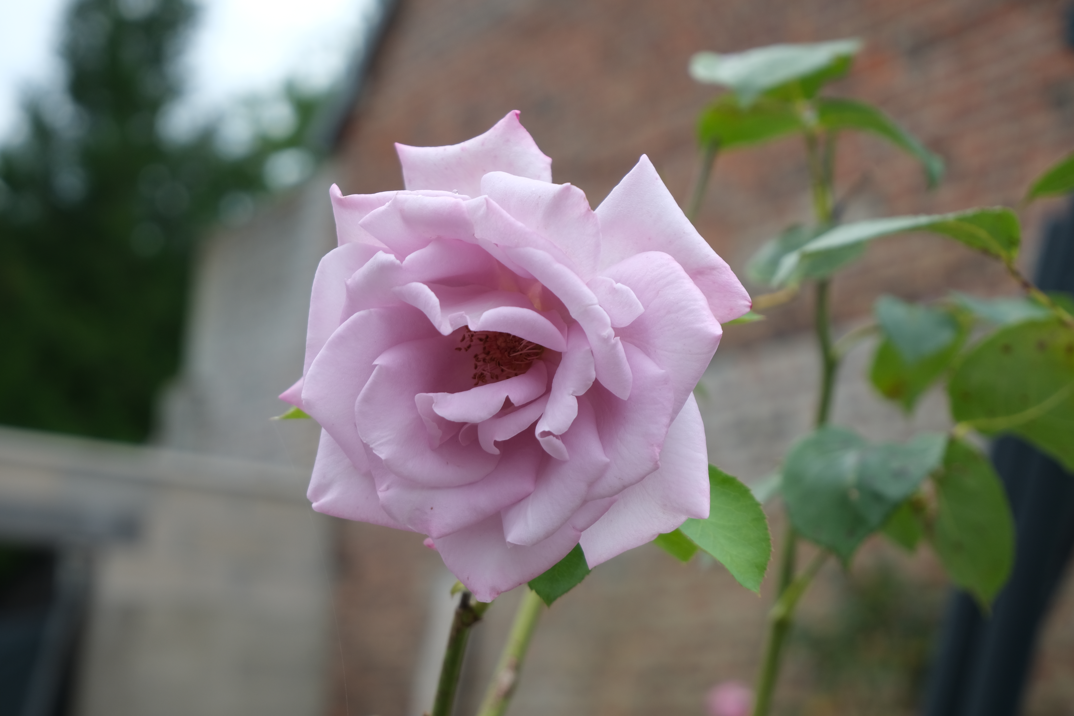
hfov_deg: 29.7
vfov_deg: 20.0
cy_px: 358
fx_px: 2029
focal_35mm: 68
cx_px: 537
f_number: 5.6
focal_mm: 45
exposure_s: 1/140
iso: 160
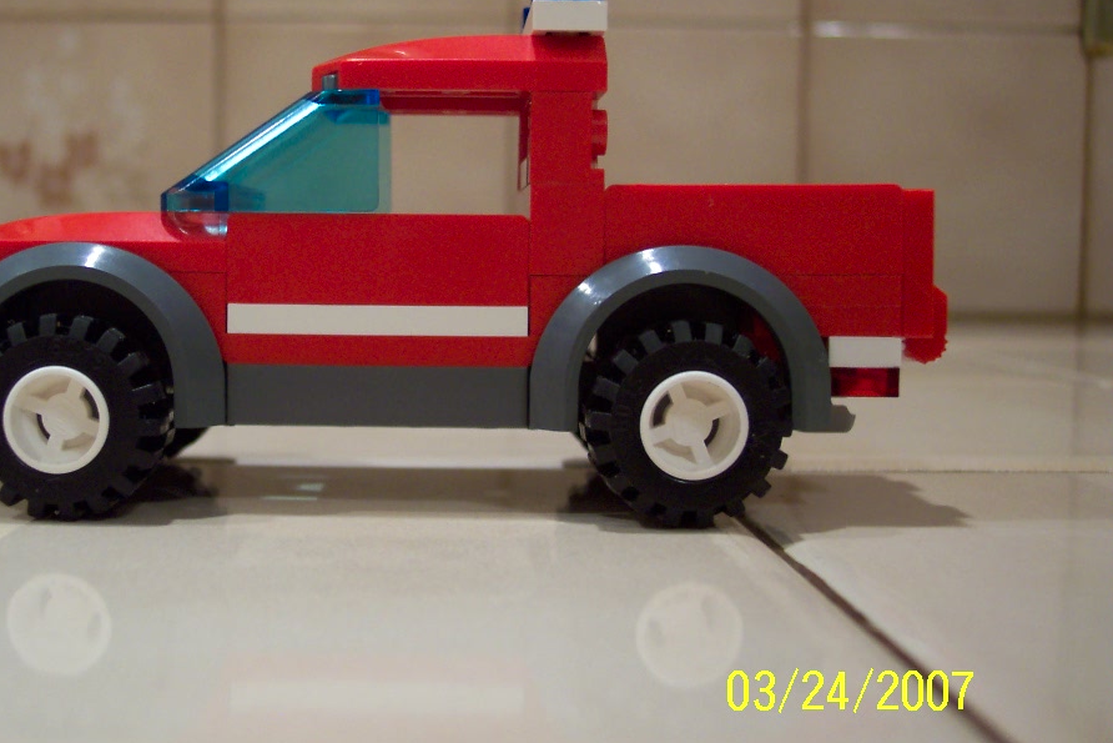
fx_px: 1422
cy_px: 318
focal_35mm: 46
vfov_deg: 29.2
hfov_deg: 42.5
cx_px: 442
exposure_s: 1/30
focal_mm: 8
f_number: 2.8
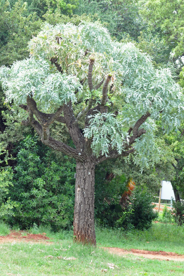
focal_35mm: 158
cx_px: 92
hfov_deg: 8.7
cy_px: 138
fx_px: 1210
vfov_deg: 13.1
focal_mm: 105
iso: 800
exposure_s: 1/125
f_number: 8
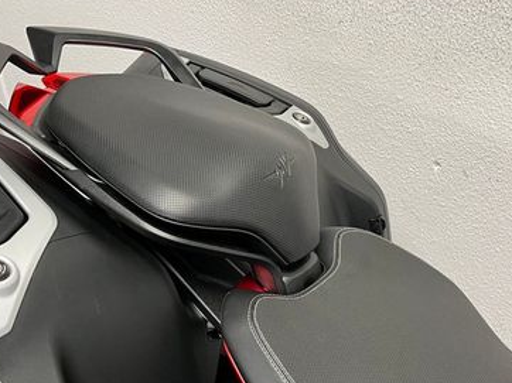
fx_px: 680
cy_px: 261
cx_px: 250
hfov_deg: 41.3
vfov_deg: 31.2
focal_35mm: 46
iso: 100
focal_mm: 5.1
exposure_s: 1/50
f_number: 1.6
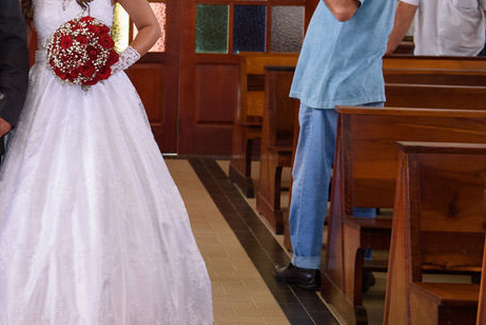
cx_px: 20
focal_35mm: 100
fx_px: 1351
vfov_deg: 13.6
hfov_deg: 19.9
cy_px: 26
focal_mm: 48
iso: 2500
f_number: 3.5
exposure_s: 1/200
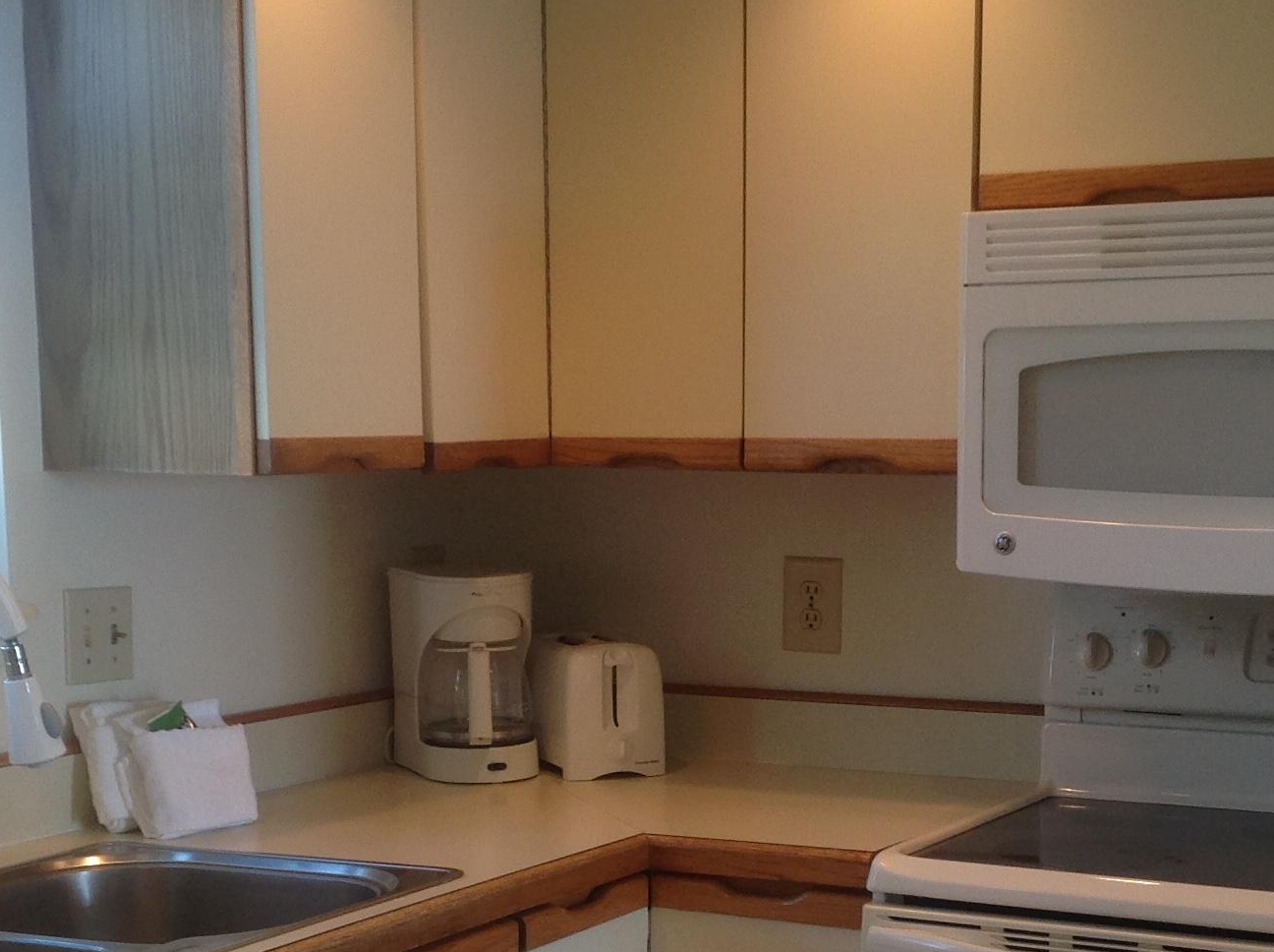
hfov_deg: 27.8
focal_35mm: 70
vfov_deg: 20.8
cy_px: 693
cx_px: 618
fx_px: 2572
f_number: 2.4
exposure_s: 1/60
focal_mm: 4.28
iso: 64
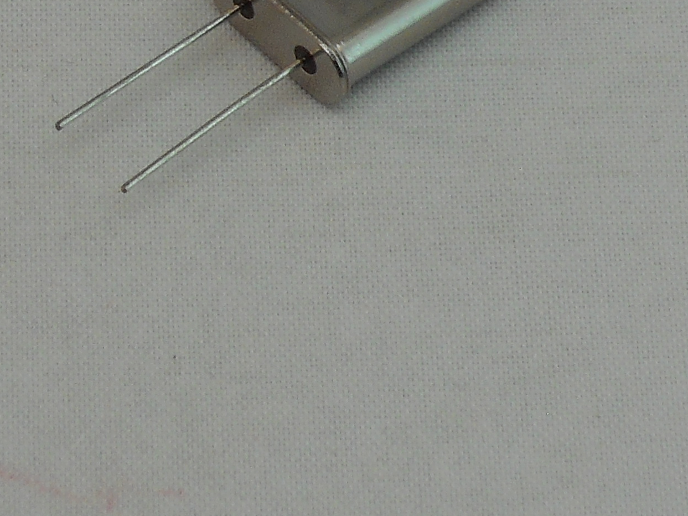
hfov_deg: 5.4
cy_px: -55
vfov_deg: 4.0
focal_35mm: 369
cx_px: 335
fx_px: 7333
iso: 100
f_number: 5.6
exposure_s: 1/60
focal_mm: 15.9
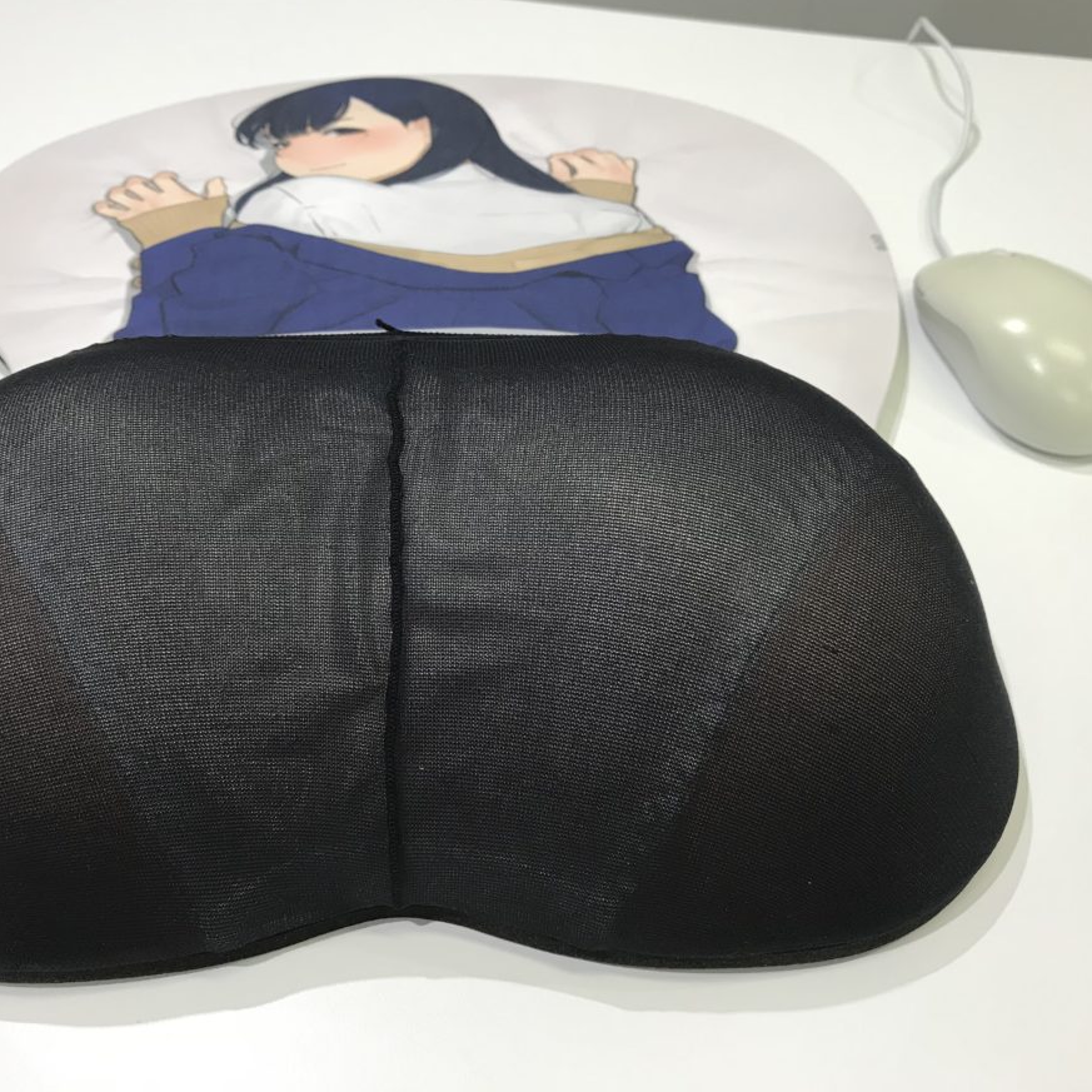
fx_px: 1213
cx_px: 487
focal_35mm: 34
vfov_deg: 48.4
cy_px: 535
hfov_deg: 48.4
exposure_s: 1/33
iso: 25
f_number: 1.8
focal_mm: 3.99
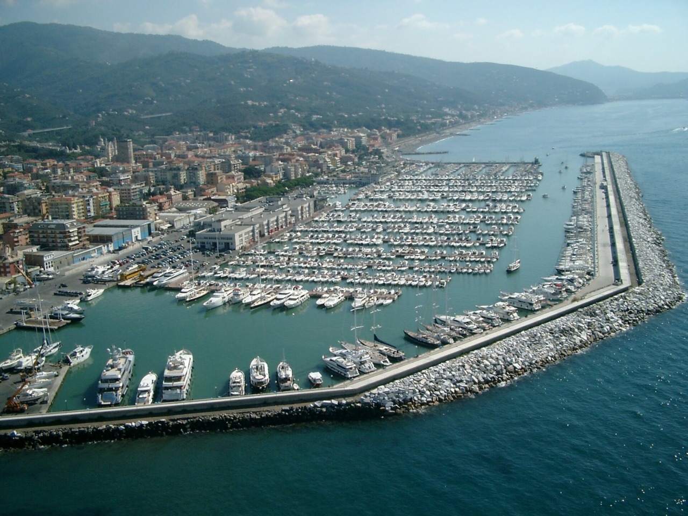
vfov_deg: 38.7
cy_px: 258
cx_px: 344
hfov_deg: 50.1
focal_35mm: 37
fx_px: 735
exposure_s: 1/1250
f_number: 5
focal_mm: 7.6
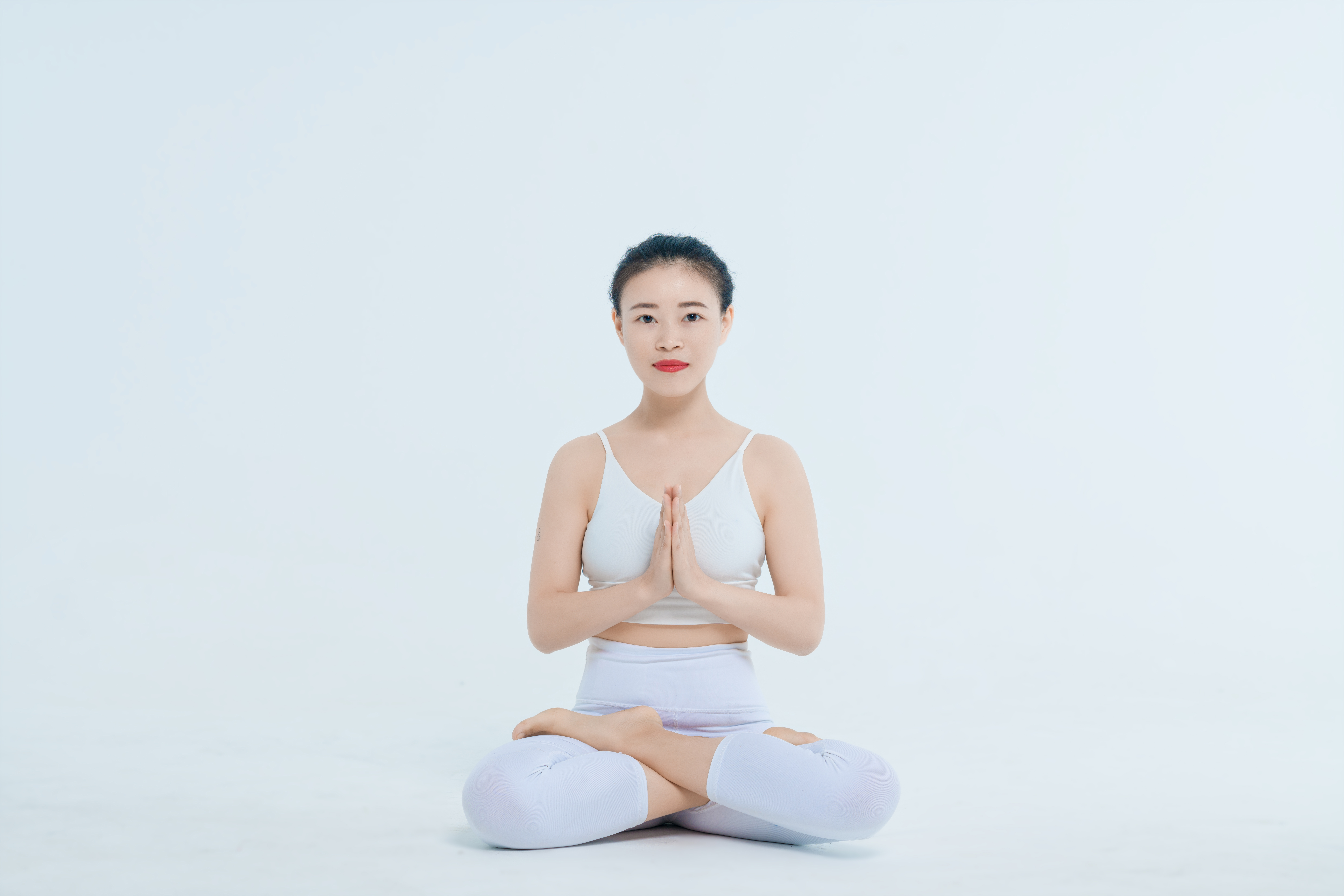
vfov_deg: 16.1
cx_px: 672
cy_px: 448
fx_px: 3173
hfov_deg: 23.9
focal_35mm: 85
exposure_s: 1/125
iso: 100
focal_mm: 85
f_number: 8
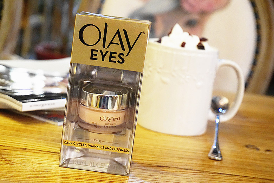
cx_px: 137
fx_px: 570
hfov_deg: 27.0
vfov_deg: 18.2
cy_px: 92
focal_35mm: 75
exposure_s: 1/50
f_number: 5.6
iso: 3200
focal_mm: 50
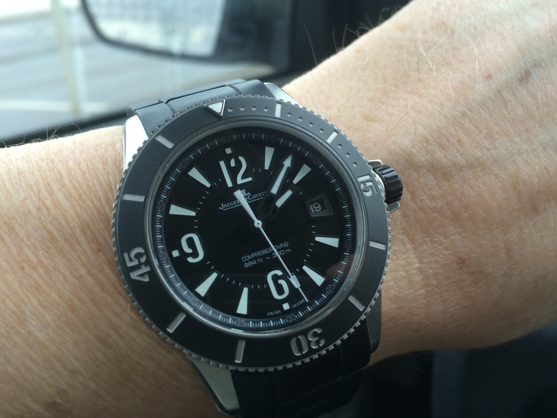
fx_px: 467
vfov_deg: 48.2
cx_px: 278
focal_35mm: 29
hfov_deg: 61.7
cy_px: 209
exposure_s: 1/40
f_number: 2.2
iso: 32
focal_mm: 4.15
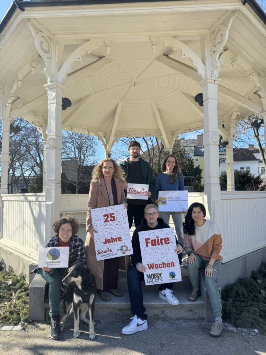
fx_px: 246
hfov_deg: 56.8
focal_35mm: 24
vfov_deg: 71.6
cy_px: 178
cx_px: 133
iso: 80
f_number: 1.78
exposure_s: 1/1678
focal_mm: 6.76
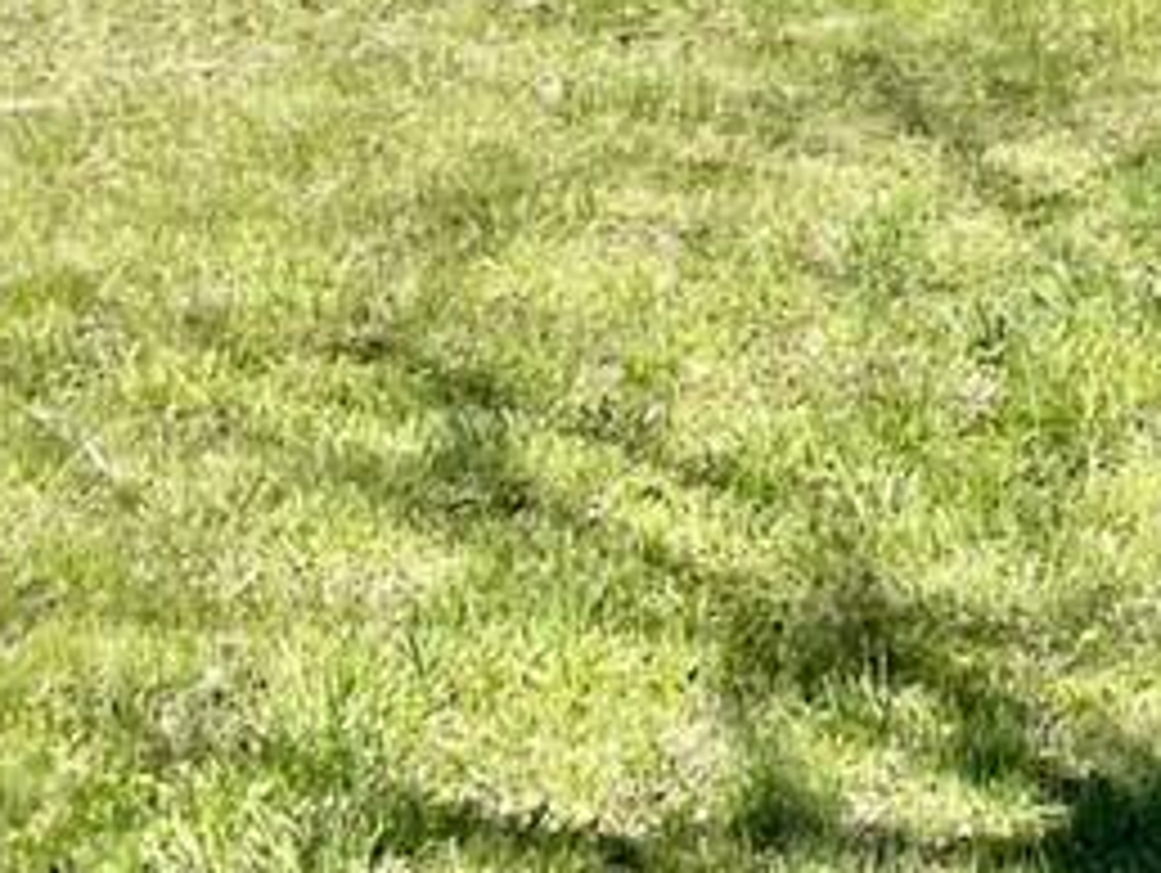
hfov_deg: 17.6
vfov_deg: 13.5
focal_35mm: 103
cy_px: -459
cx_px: 1616
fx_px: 3458
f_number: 1.6
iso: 32
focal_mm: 4.2
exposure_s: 1/2882
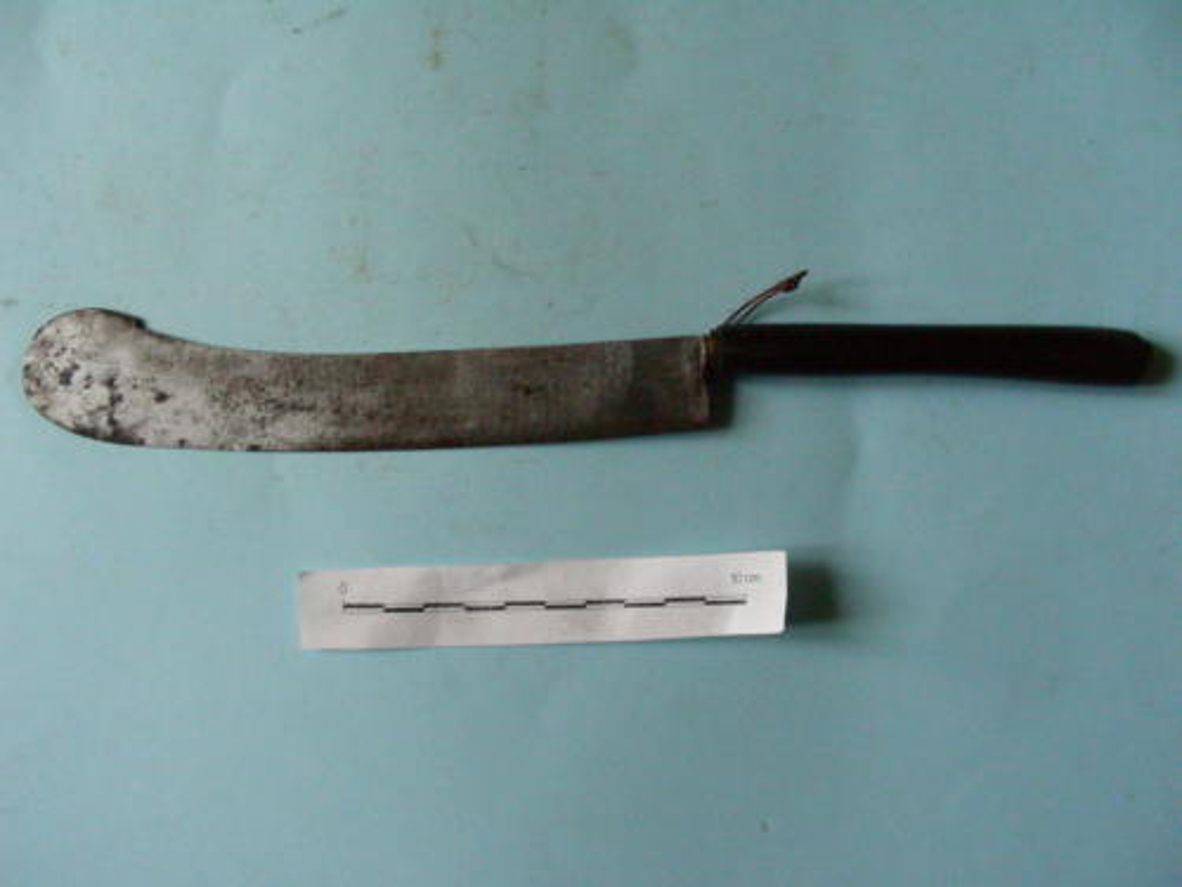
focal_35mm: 38
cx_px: 591
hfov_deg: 49.0
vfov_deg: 37.7
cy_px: 444
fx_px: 1298
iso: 400
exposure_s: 1/71.7
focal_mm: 6.3
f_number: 3.5
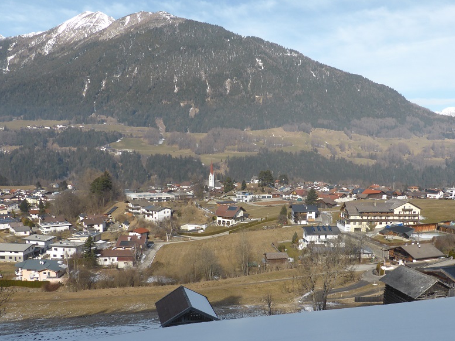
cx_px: 267
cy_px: 217
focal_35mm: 33
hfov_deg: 55.1
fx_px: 434
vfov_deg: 42.6
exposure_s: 1/1000
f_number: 3.3
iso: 100
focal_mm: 4.3
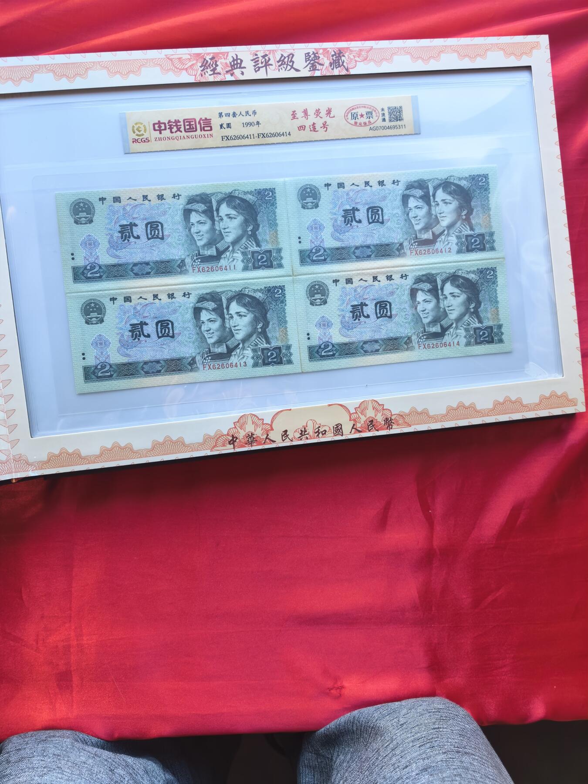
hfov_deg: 56.8
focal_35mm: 24
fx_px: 544
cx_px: 294
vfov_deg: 71.6
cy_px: 392
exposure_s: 1/100
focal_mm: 6.98
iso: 64
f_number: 2
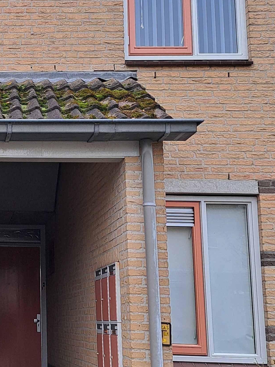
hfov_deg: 20.4
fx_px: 710
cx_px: -64
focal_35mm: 67
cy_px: 171
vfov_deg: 29.0
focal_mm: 5.23
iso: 50
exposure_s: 1/196
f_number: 1.8
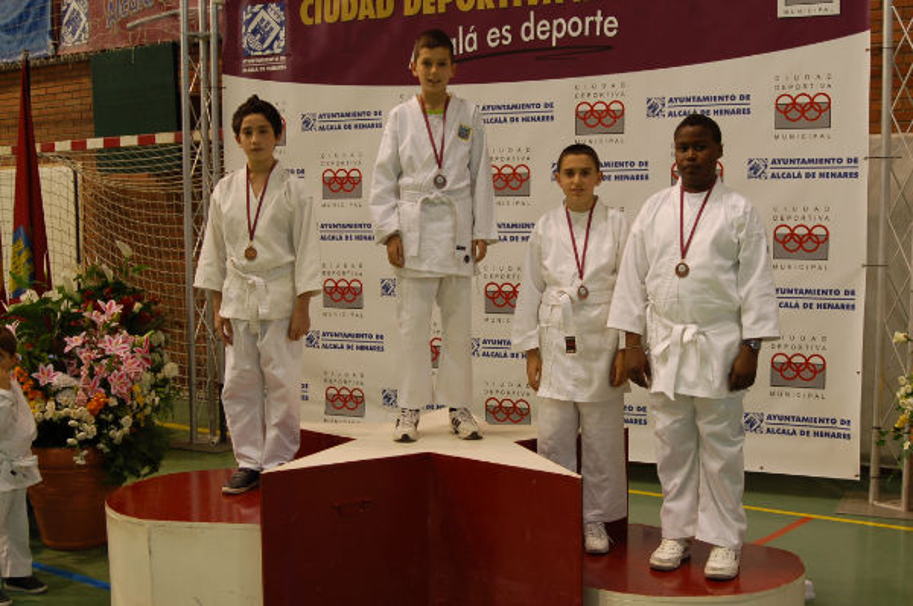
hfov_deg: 42.4
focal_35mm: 46
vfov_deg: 28.8
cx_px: 456
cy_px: 303
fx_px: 1177
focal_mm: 31
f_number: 3.8
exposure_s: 1/50
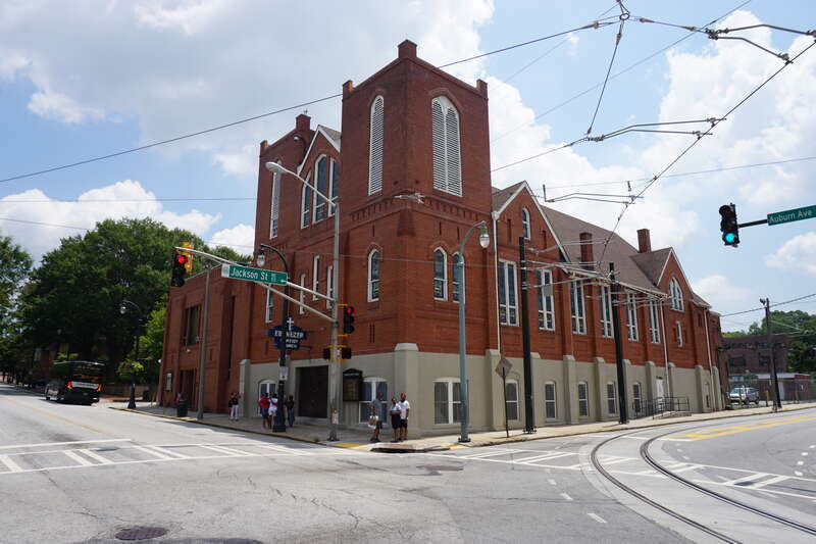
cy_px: 272
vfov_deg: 53.1
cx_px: 408
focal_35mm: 24
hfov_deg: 73.8
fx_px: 544
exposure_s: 1/160
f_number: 11
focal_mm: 16
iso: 100
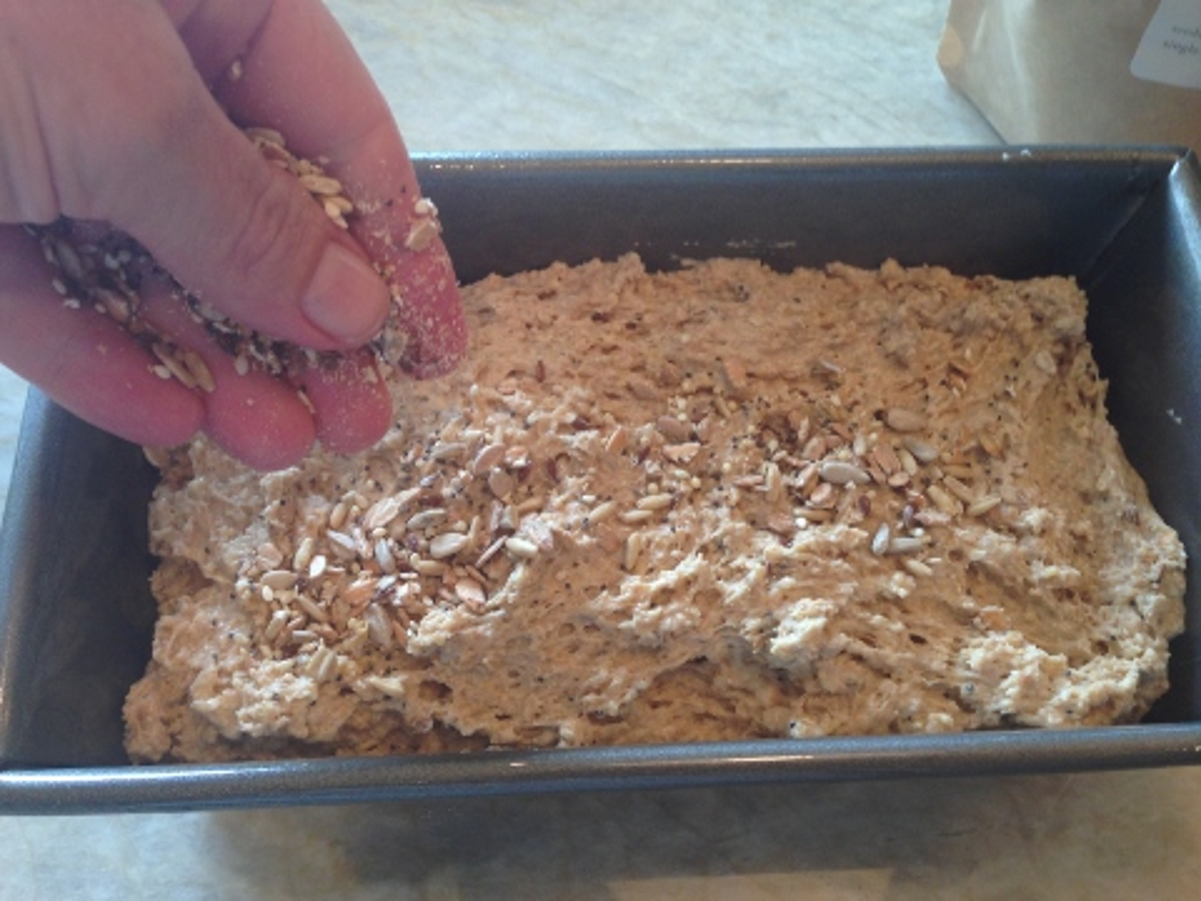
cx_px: 600
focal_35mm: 33
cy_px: 450
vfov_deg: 42.9
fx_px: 1145
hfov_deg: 55.4
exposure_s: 1/30
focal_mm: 4.12
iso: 50
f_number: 2.4
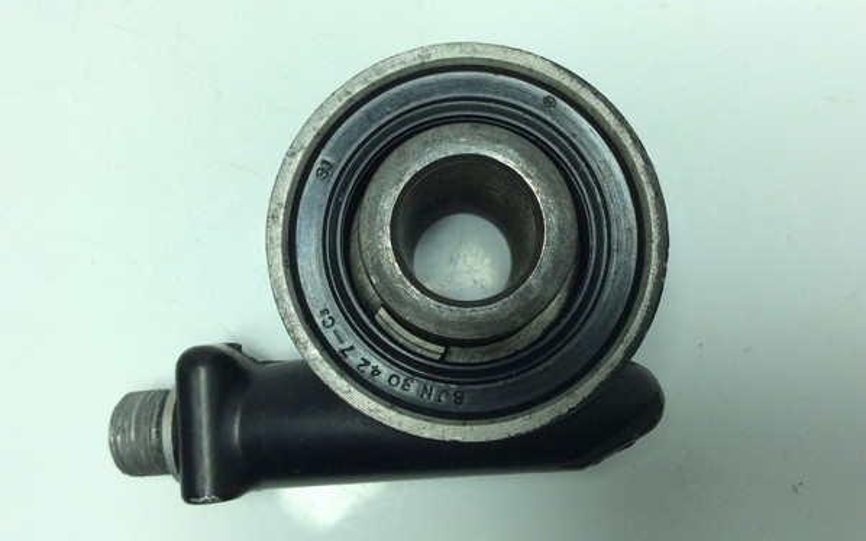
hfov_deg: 56.7
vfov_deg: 37.2
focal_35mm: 34
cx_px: 433
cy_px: 242
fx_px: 803
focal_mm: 3.3
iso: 32
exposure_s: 1/353
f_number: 2.4
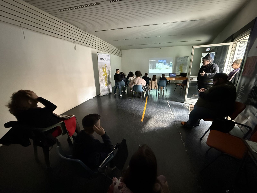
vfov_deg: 85.7
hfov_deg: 102.1
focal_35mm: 14
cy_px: 96
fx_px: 104
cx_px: 128
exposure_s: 1/59
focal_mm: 2.22
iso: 1250
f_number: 2.2
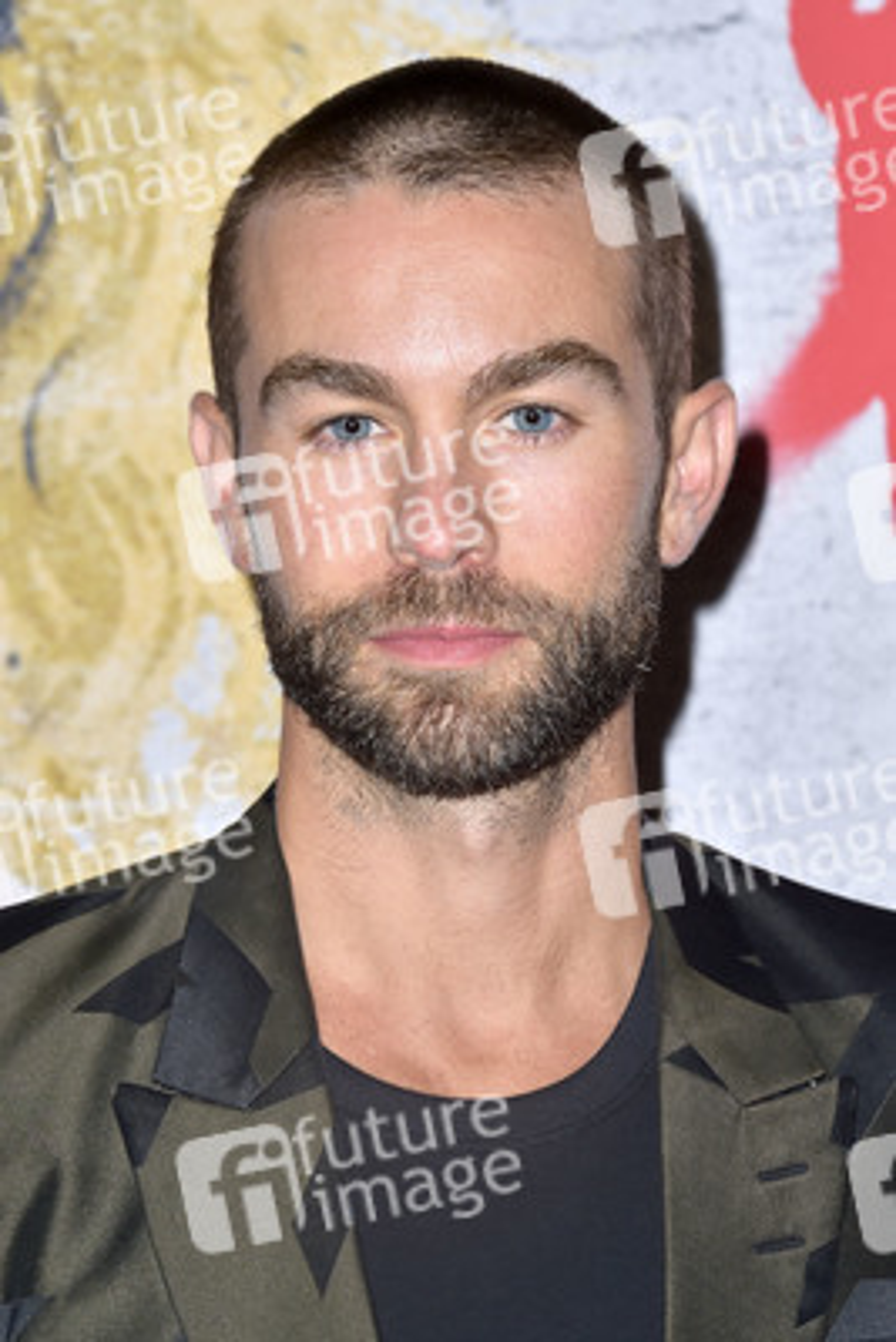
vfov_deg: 15.2
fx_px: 5035
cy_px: 671
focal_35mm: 135
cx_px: 448
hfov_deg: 10.2
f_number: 7.1
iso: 320
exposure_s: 1/250
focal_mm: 135
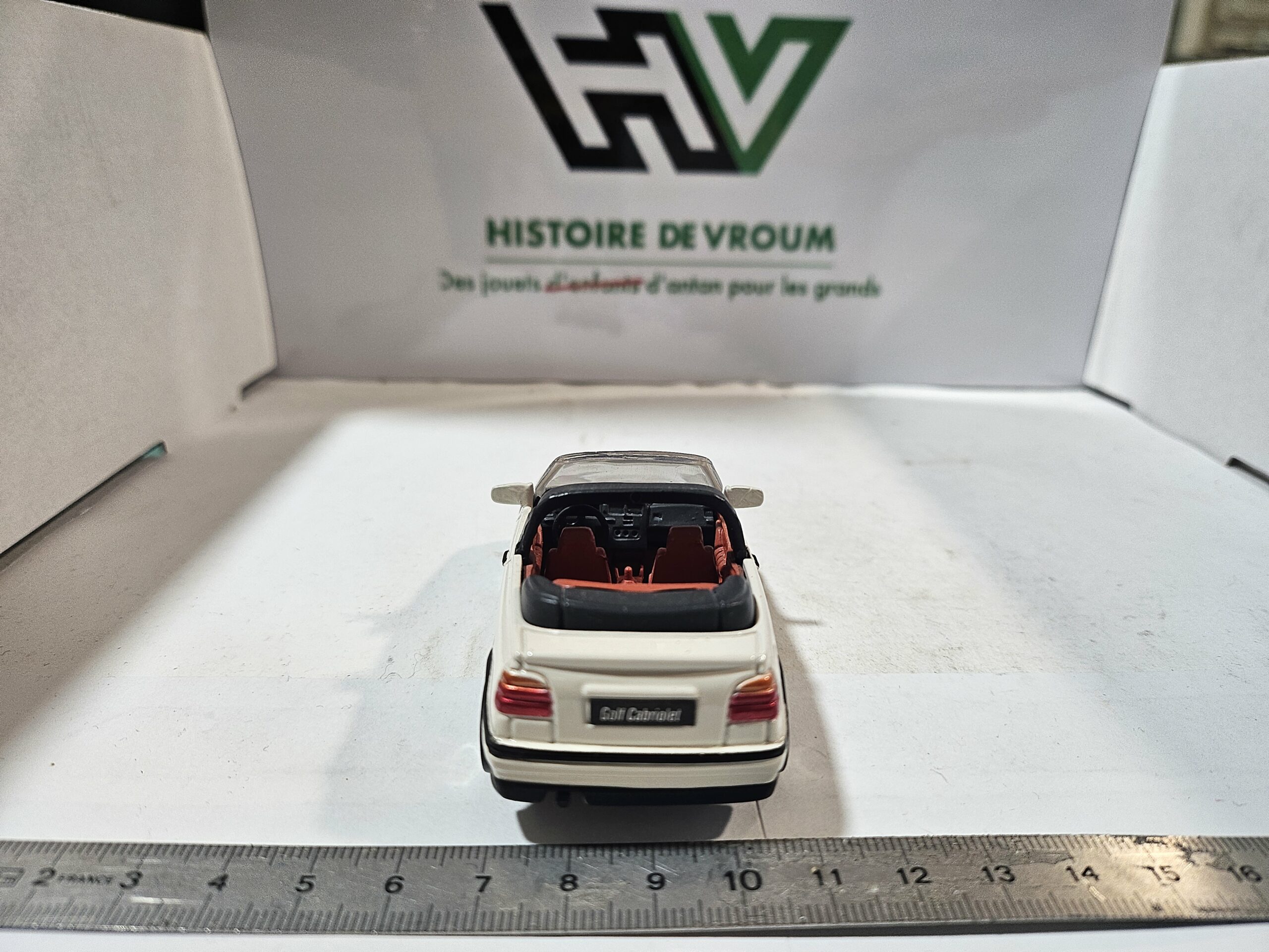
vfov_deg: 56.8
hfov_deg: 71.6
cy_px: 476
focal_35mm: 24
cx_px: 634
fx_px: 880
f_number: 1.8
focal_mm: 5
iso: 100
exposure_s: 1/100
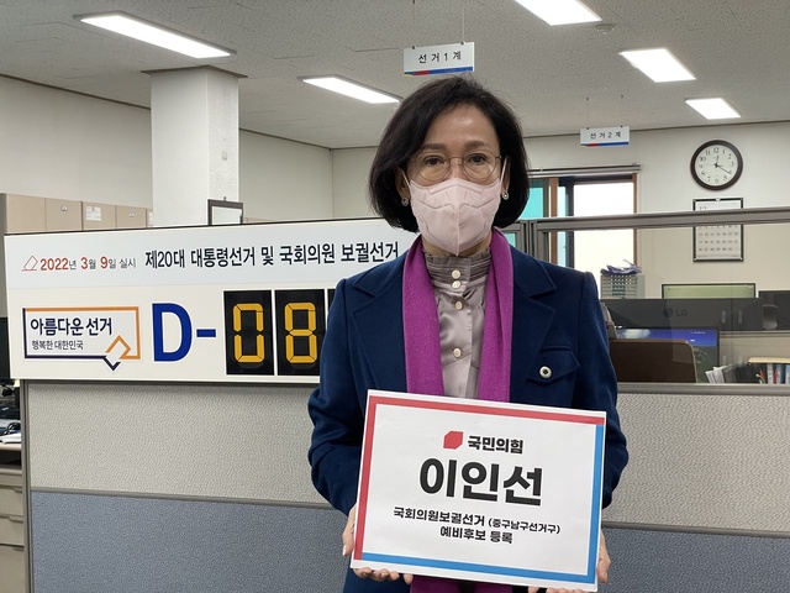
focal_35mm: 52
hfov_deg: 36.8
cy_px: 296
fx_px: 1187
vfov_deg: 28.0
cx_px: 395
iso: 160
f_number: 2
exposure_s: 1/120
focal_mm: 6
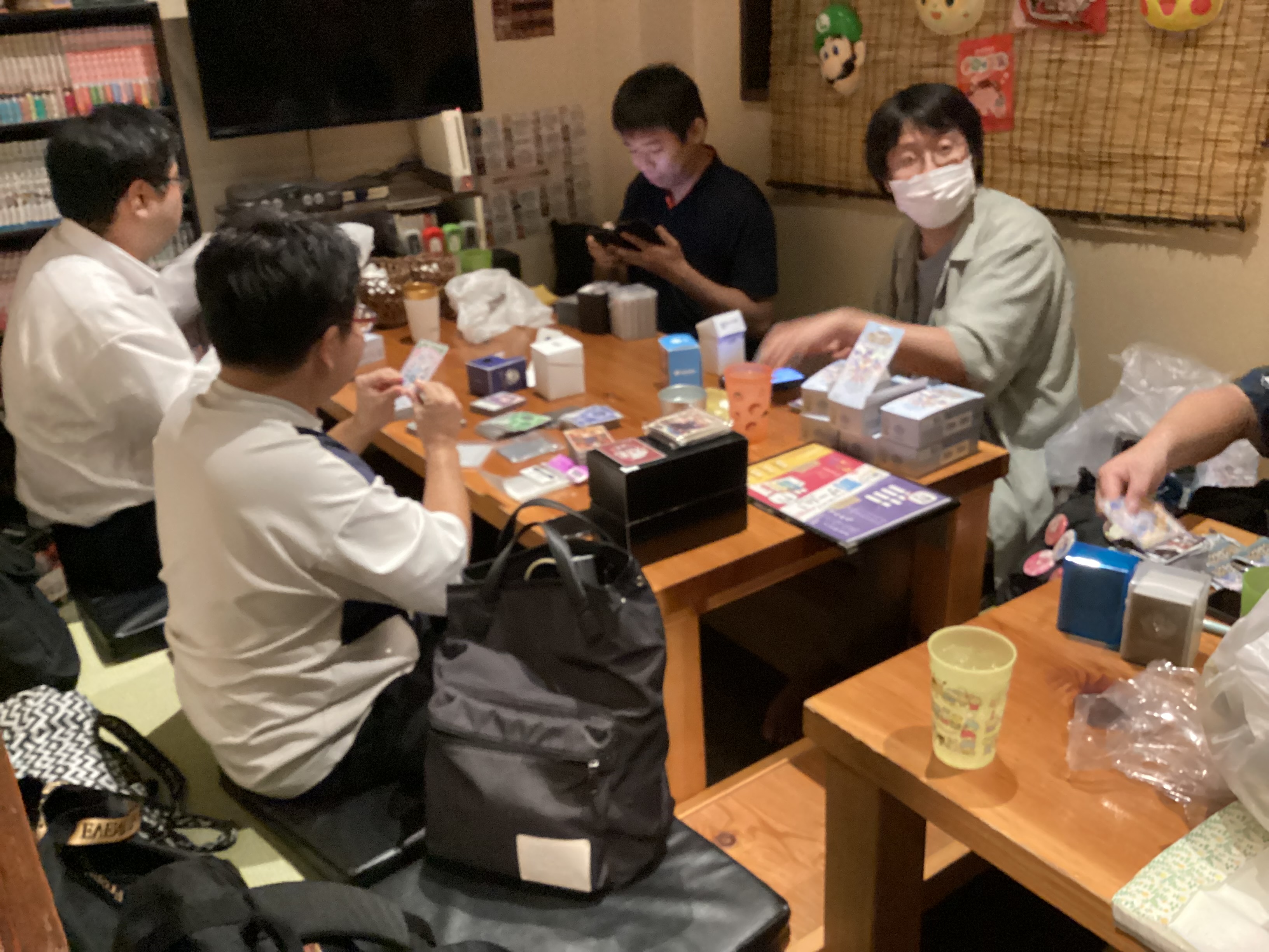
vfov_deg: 45.4
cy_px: 476
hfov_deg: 58.4
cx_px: 634
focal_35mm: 31
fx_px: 1136
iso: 640
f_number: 2.4
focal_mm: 3.3
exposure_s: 1/17
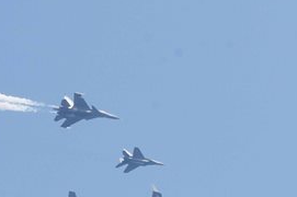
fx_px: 1096
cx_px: -47
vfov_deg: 10.2
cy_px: 191
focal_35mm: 133
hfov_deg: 15.0
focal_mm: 30
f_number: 14
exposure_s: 1/800
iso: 400
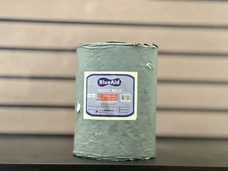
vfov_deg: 19.1
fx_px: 507
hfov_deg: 25.3
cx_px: 114
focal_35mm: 77
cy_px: 86
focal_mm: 9
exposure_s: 1/23
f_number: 2.8
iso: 500
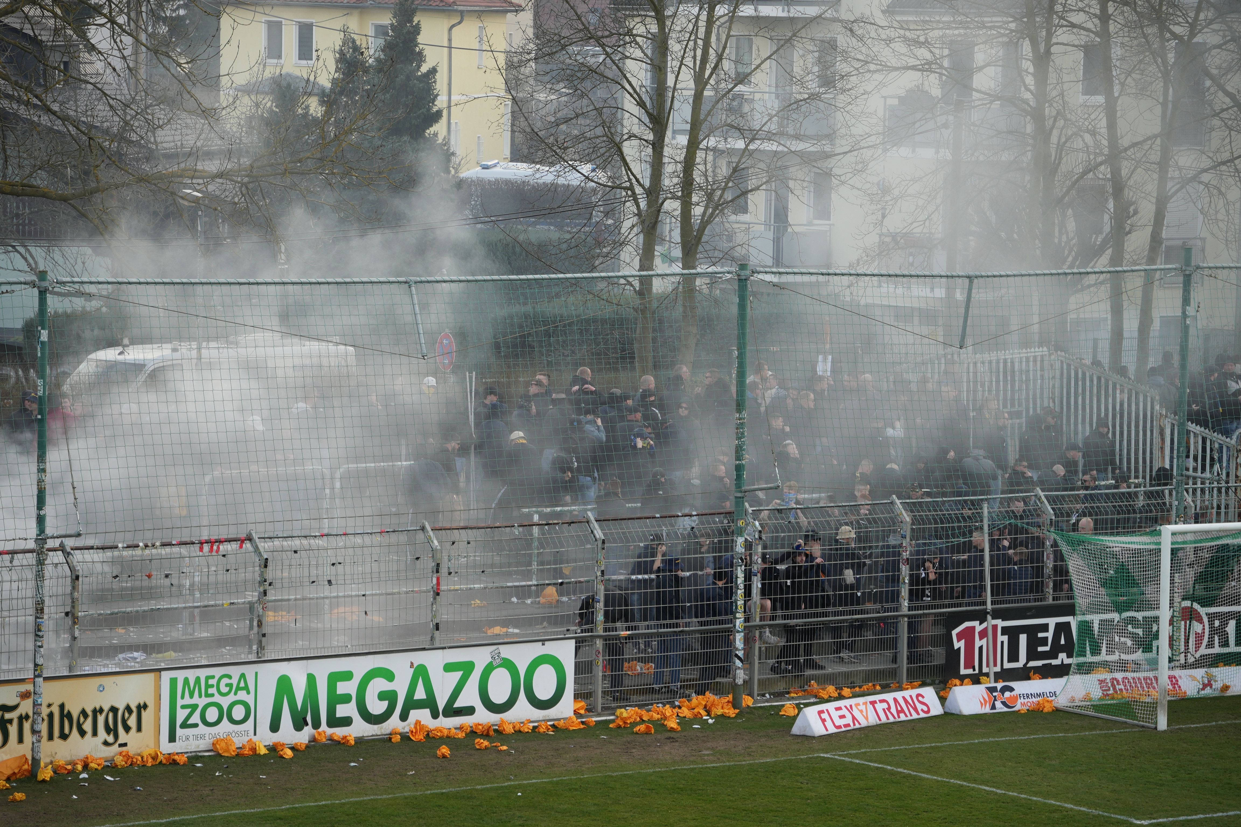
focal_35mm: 138
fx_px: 4757
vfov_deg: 9.9
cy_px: 414
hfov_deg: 14.9
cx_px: 620
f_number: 5.6
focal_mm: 92
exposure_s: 1/160
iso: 160
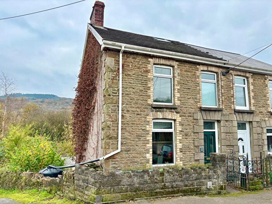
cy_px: 102
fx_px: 204
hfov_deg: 67.3
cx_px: 136
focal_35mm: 26
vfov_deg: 53.1
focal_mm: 5.96
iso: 50
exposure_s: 1/618
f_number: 1.6
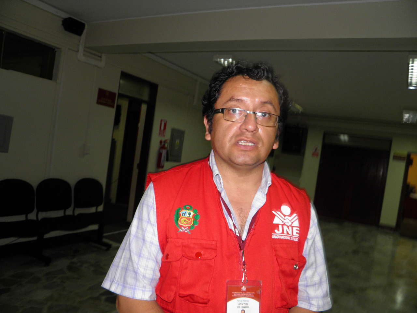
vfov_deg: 49.7
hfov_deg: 63.4
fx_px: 337
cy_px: 156
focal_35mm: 28
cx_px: 208
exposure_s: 1/30
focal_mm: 4.9
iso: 100
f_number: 2.8
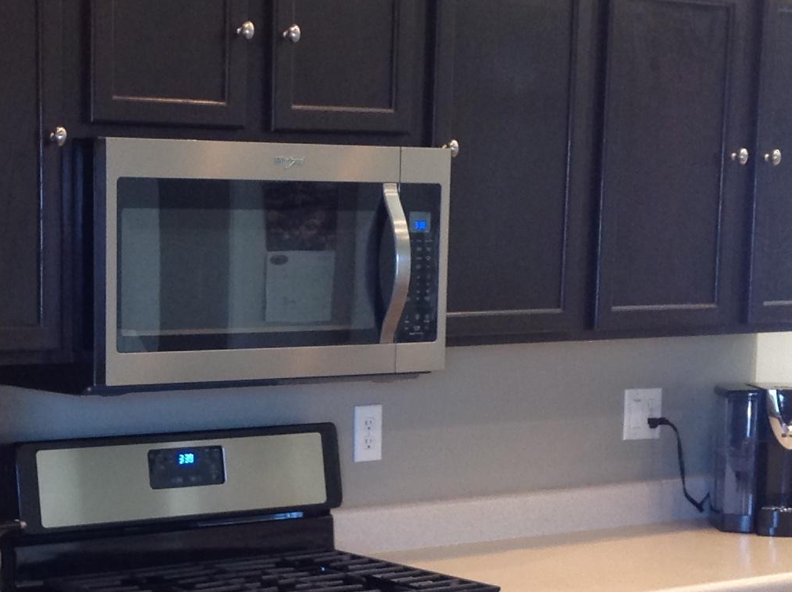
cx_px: 130
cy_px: 451
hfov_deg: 21.5
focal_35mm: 90
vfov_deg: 16.3
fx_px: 2056
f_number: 2.4
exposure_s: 1/15
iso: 125
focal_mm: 4.28
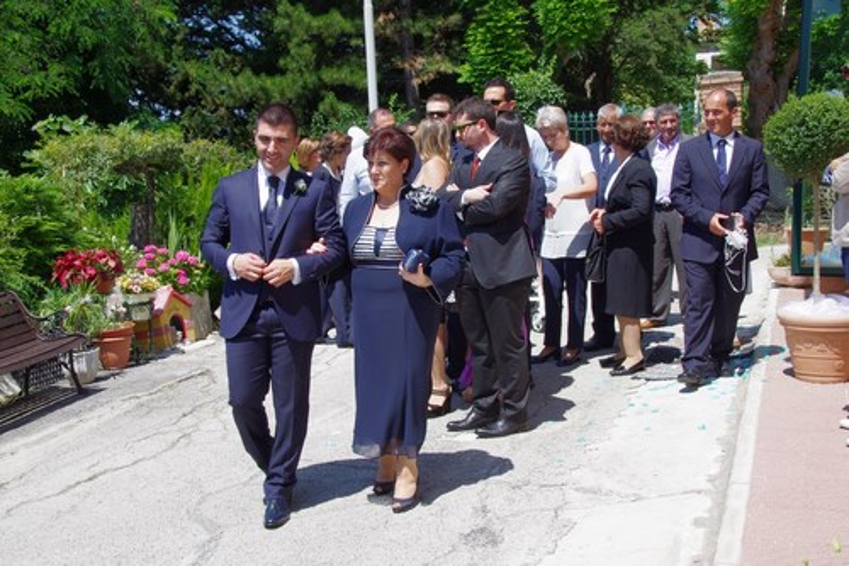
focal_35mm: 46
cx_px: 424
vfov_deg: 28.9
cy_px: 283
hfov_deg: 42.3
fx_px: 1096
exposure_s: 1/250
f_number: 8
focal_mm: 31
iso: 320
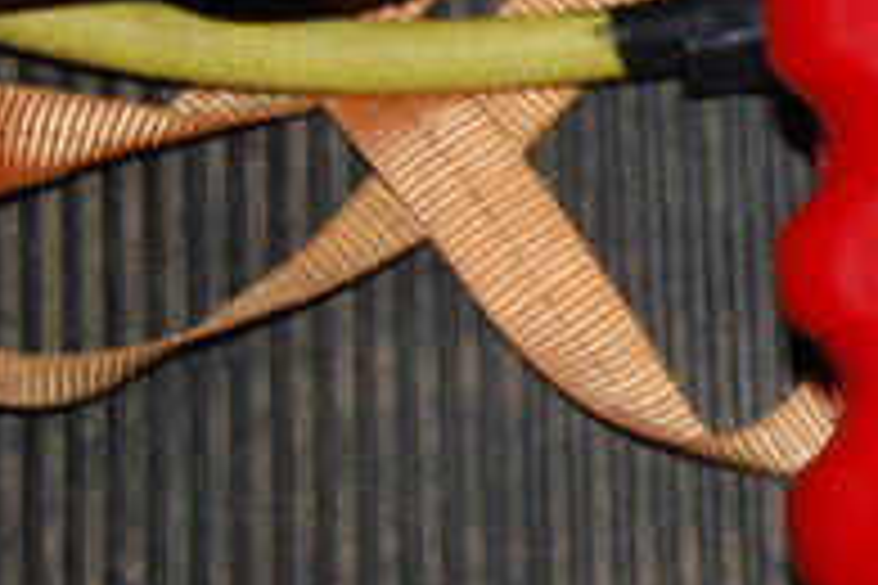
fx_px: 3365
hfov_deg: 14.2
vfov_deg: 9.9
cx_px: 1171
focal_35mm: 138
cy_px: 158
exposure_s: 1/60
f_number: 4.2
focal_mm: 28
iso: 200
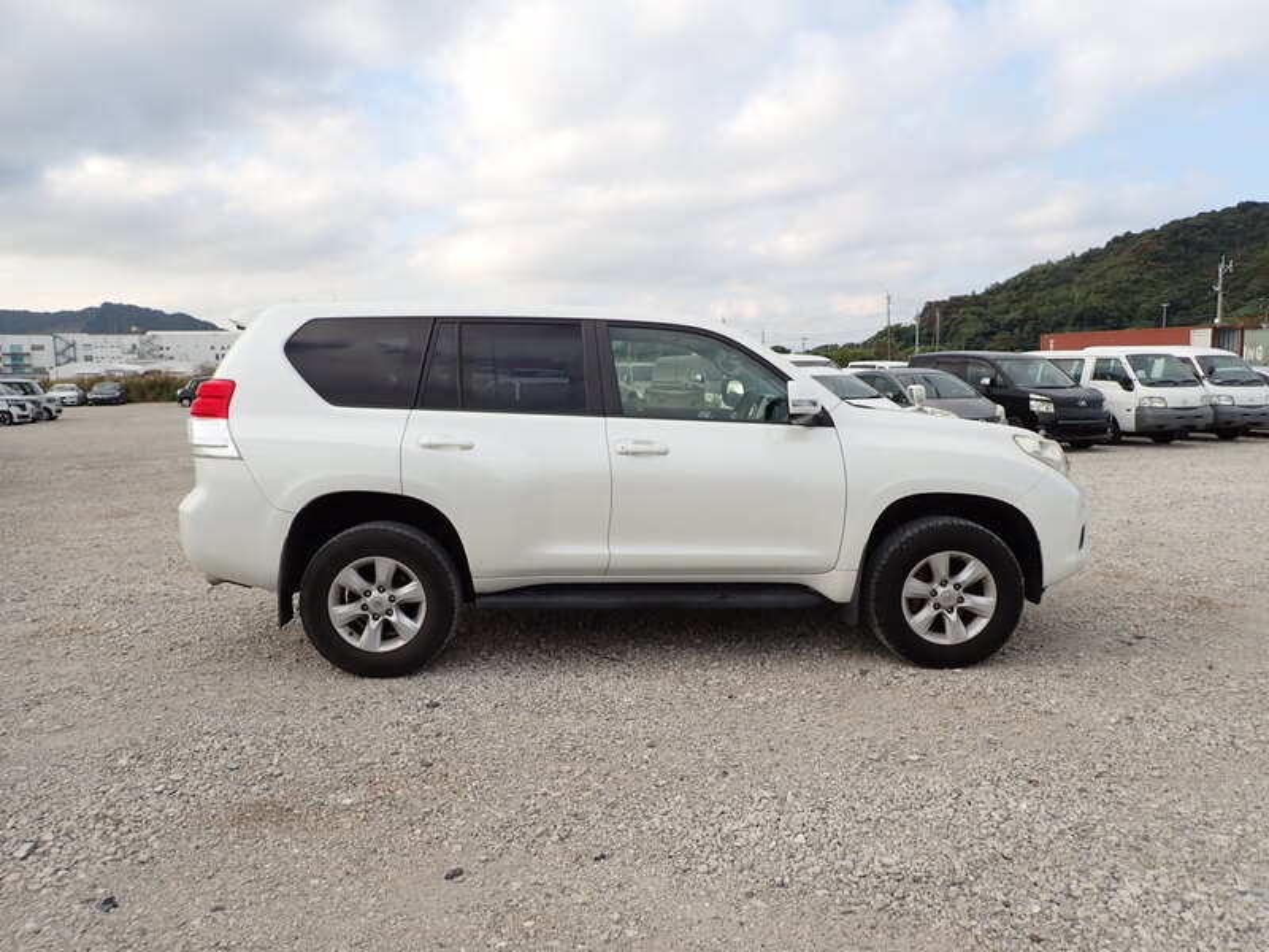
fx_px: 916
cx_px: 634
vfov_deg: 54.9
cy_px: 476
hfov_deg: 69.4
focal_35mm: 25
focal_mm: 4.5
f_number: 2.8
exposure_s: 1/800
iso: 100
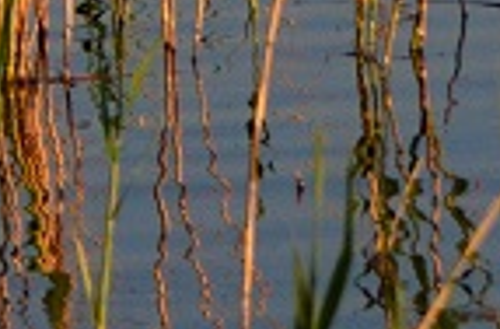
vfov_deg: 1.8
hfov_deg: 2.8
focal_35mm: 736
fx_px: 10178
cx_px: 748
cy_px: -637
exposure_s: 1/8000
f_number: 4.5
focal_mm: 70
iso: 1000
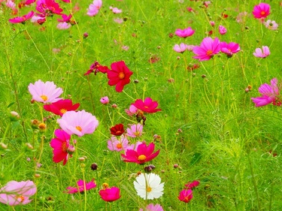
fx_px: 1507
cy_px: 86
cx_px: 144
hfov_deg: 10.7
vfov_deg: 8.0
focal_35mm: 185
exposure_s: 1/160
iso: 100
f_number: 5.5
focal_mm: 27.5
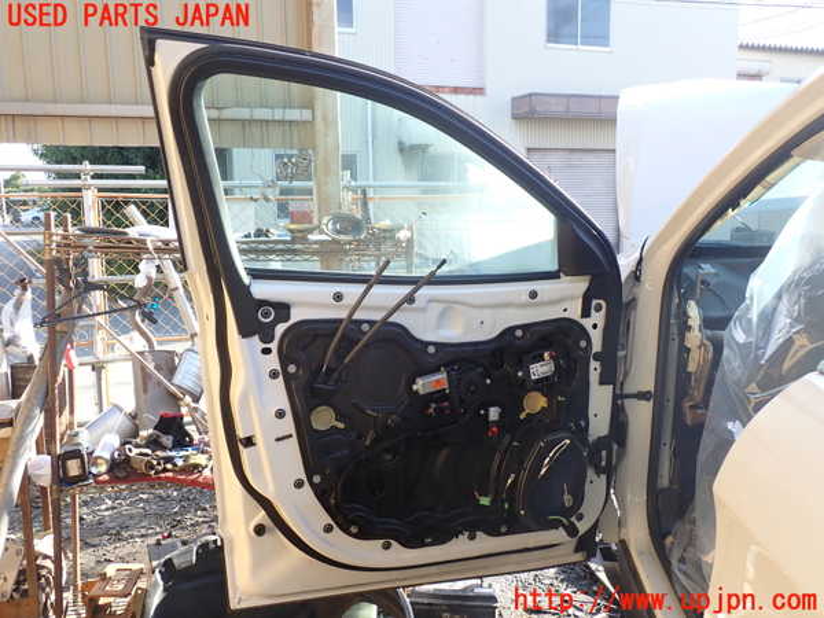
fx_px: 714
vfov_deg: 46.8
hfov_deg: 60.0
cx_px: 412
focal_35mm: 30
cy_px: 309
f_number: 3.2
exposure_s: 1/160
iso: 100
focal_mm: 5.4
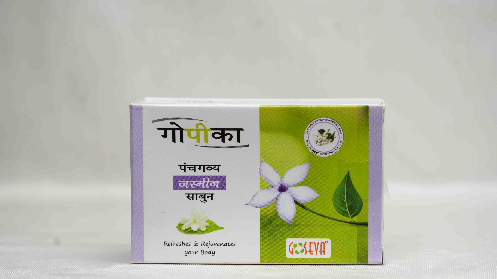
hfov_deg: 19.3
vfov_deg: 10.9
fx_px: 1463
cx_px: 249
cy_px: 133
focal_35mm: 111
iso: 250
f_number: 5.6
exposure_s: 1/60
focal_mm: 105
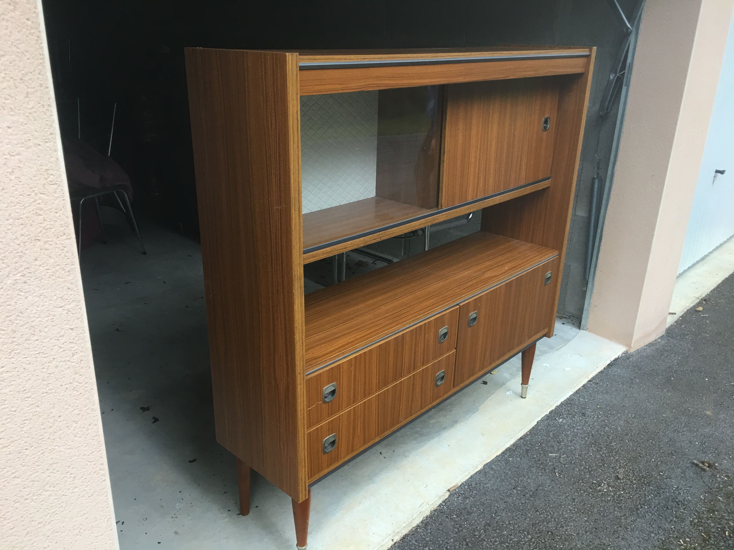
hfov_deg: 61.7
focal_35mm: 29
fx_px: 615
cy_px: 275
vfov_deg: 48.2
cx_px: 367
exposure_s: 1/17
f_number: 2.2
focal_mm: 4.15
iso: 40
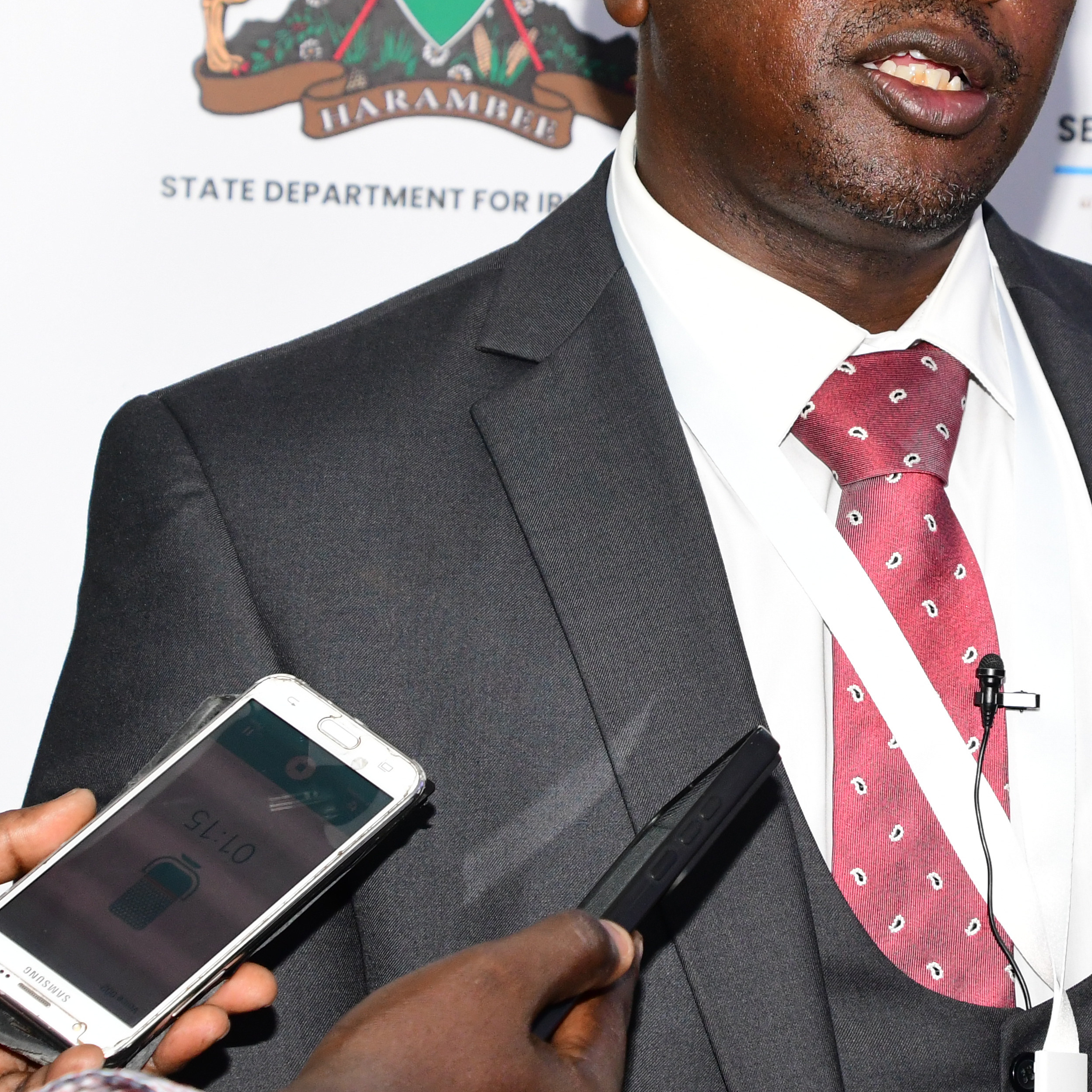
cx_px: 1092
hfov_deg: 10.5
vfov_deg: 10.6
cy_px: 296
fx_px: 5889
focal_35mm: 165
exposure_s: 1/100
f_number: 6.3
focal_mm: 58
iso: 1600
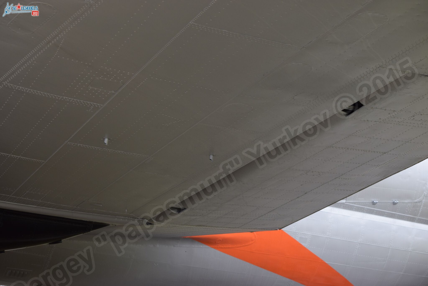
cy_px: 143
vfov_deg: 16.6
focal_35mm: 82
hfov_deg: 24.6
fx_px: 981
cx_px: 214
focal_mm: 55
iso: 400
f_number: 8
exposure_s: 1/250
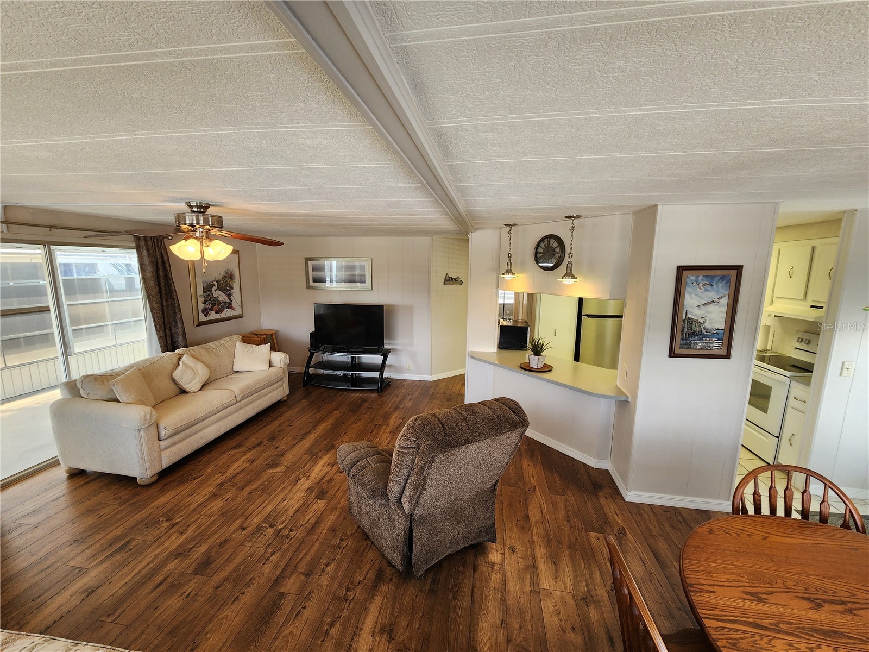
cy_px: 326
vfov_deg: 89.9
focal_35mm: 13
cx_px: 434
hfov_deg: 106.2
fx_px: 326
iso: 160
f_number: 2.2
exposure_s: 1/60
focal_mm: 2.2
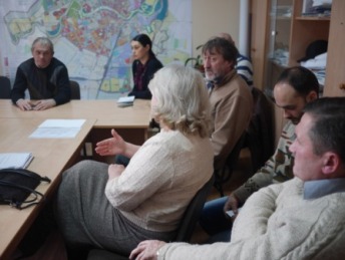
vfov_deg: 36.0
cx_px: 172
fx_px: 399
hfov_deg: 46.7
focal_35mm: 40
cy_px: 130
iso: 200
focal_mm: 20
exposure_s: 1/60
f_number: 1.7
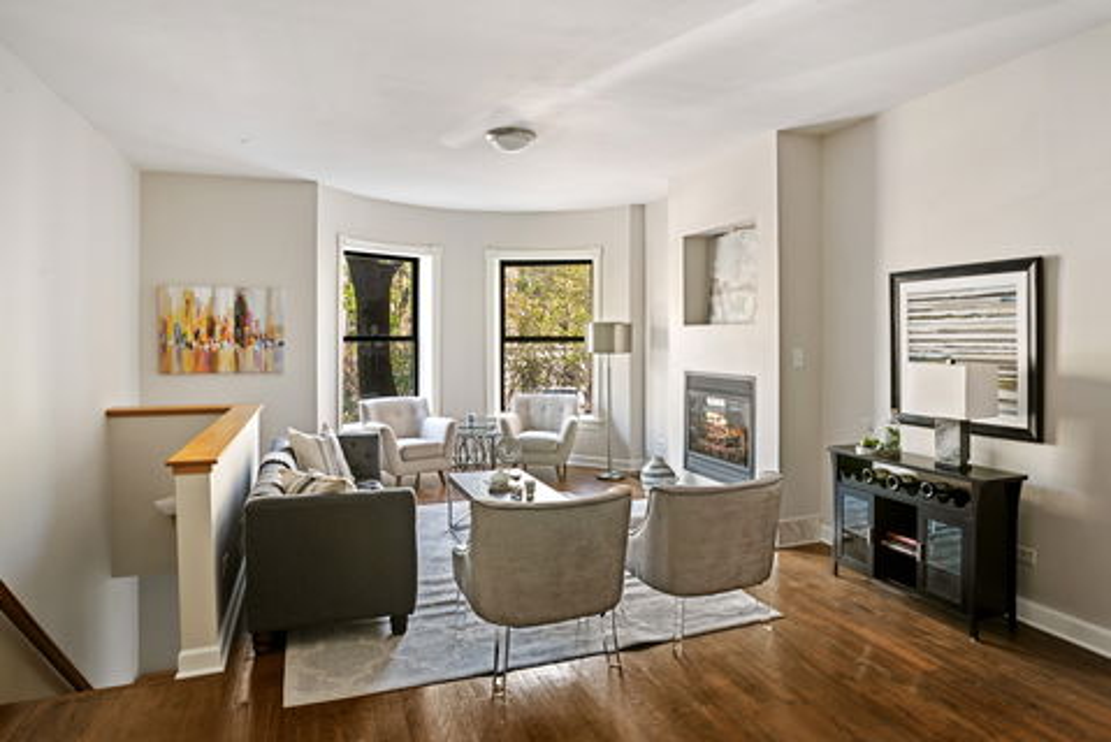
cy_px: 371
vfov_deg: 62.0
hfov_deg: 83.9
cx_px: 556
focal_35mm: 20
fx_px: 618
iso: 500
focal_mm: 20
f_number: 8
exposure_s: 1
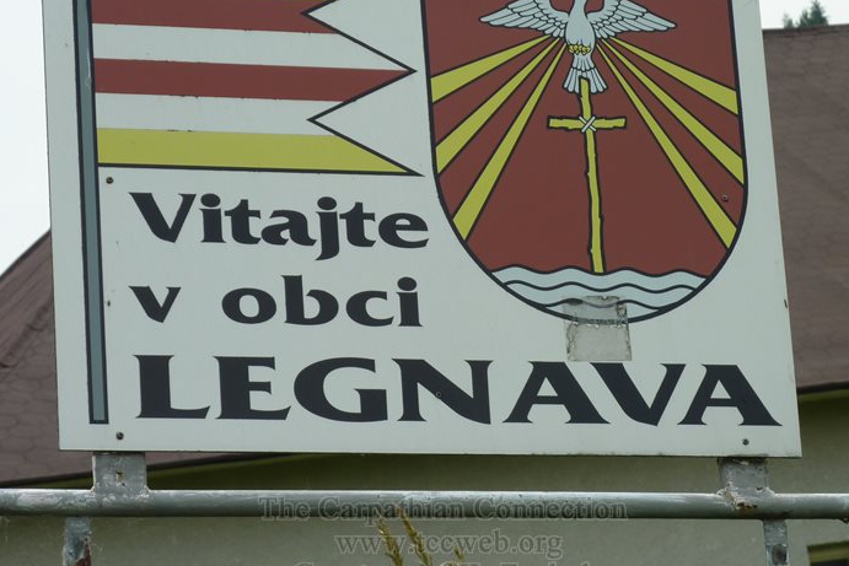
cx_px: 430
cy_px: 227
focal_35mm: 177
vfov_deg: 7.8
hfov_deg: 11.6
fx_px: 4175
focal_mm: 24.1
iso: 80
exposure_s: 1/500
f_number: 5
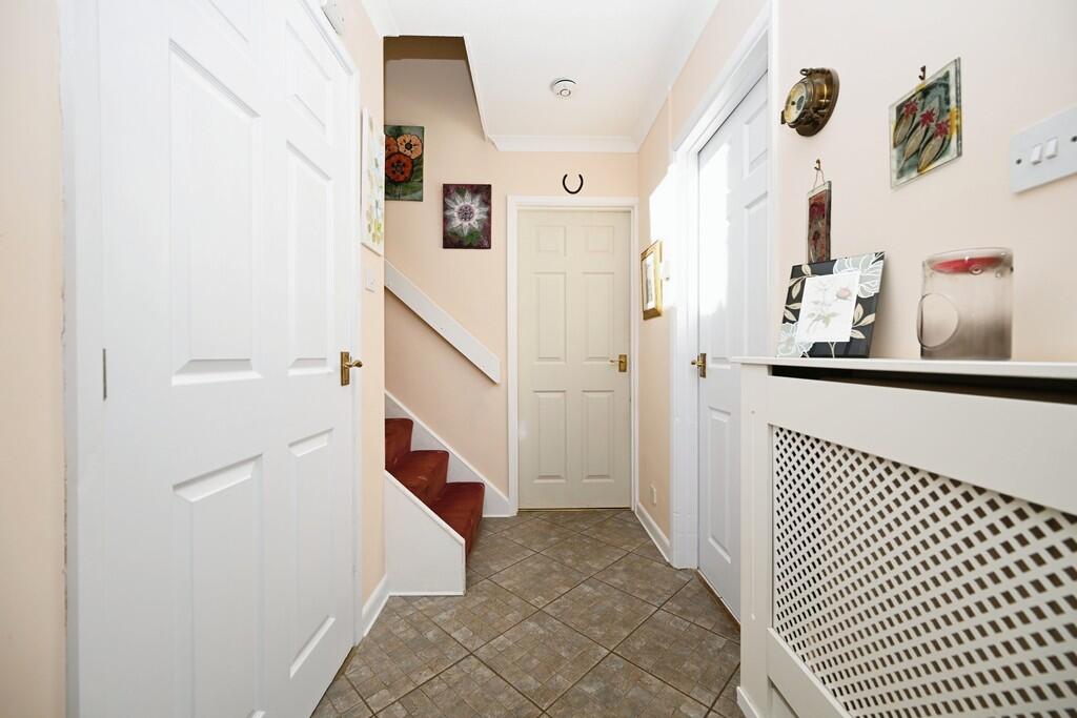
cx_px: 538
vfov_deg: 81.2
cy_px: 359
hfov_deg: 104.2
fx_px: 419
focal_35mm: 14
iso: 100
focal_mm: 14
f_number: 5.6
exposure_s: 1/125
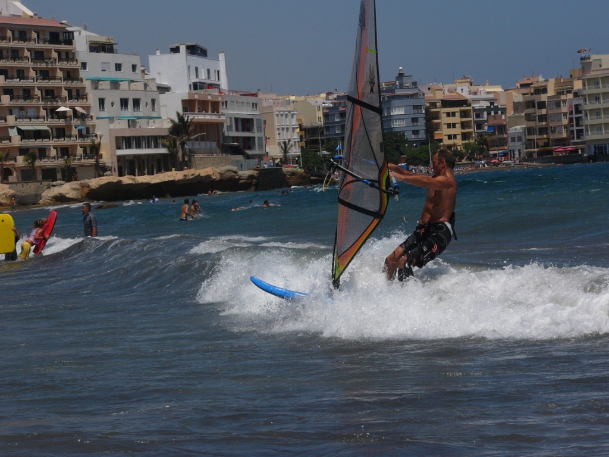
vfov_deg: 12.0
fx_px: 2182
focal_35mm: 124
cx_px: 304
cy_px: 228
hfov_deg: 15.9
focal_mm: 20.6
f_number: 5.6
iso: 50
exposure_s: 1/1000
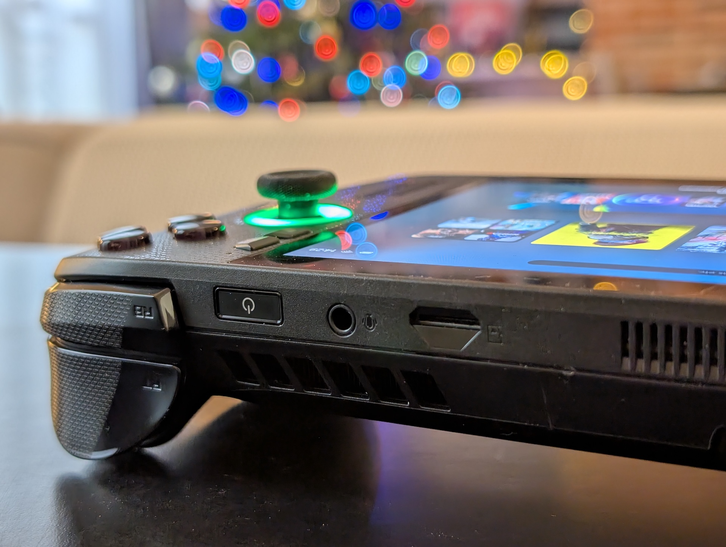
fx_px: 1029
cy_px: 274
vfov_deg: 29.8
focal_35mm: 49
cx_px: 363
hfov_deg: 38.9
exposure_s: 1/29.4
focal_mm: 6.9
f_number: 1.68
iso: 131
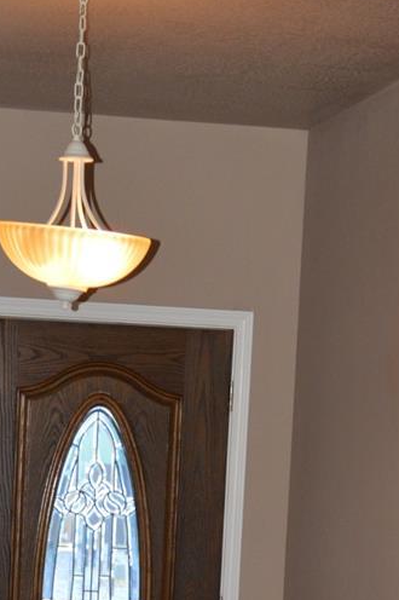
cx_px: 111
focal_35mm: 136
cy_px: 661
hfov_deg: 10.1
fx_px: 2264
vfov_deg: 14.7
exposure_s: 1/60
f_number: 4.5
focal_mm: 30
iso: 500
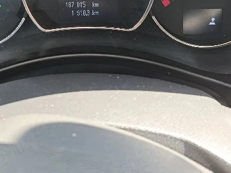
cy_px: 3
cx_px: 57
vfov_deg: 24.2
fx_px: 387
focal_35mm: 58
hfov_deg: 32.6
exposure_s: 1/100
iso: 213
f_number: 1.7
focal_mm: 5.24
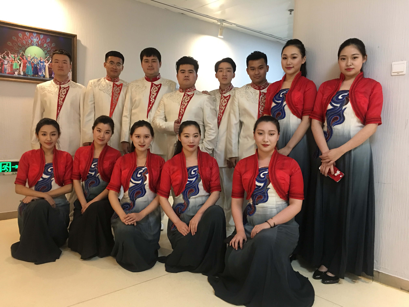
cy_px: 154
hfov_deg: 61.7
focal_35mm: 29
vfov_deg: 48.2
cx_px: 204
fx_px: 343
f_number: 2.2
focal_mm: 4.15
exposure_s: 1/10
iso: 80
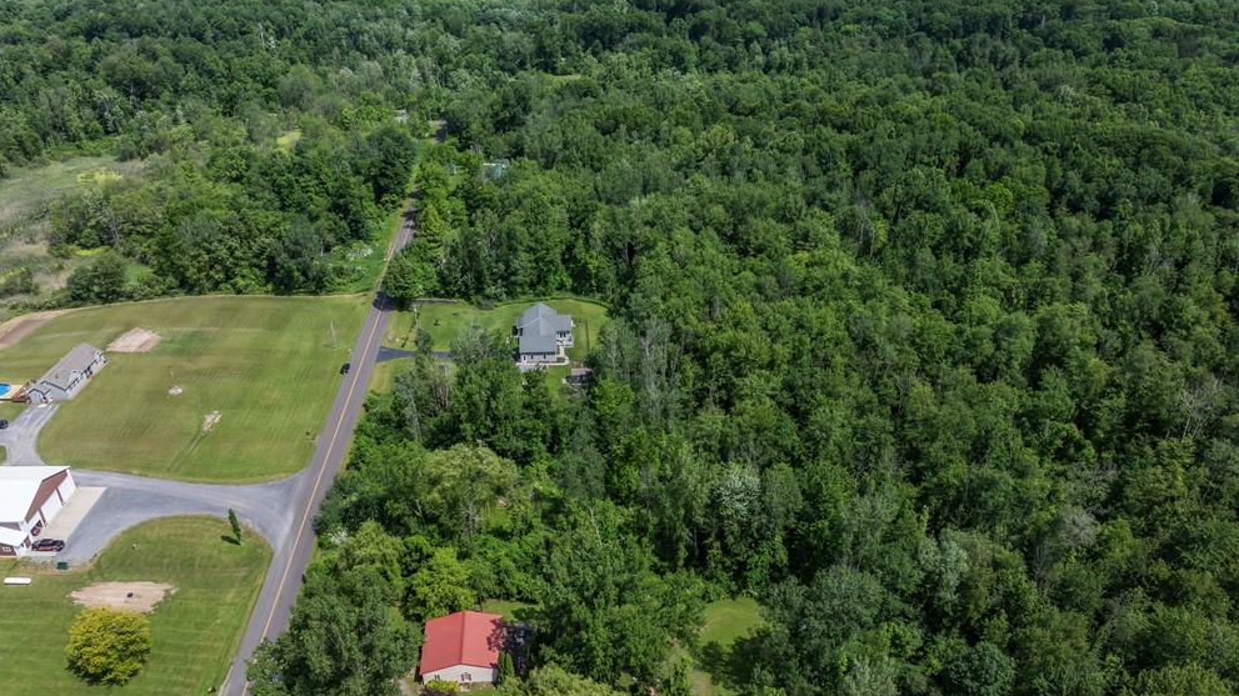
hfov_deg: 69.9
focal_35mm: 27
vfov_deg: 42.5
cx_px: 623
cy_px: 446
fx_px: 887
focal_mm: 12.29
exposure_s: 1/120
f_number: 5
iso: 200
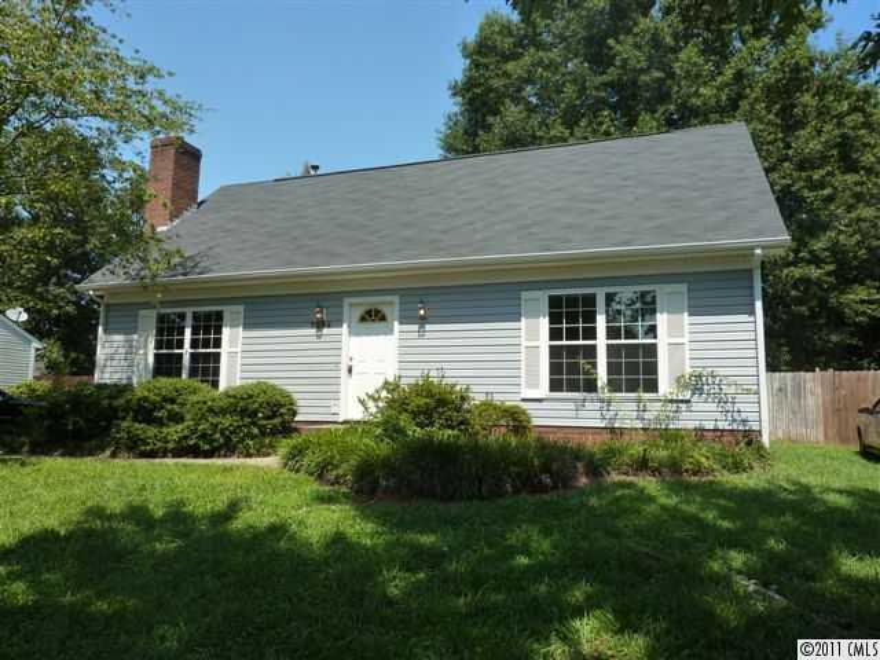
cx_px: 440
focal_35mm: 25
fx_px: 636
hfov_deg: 69.4
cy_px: 330
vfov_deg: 54.9
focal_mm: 4.1
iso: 125
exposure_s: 1/400
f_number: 4
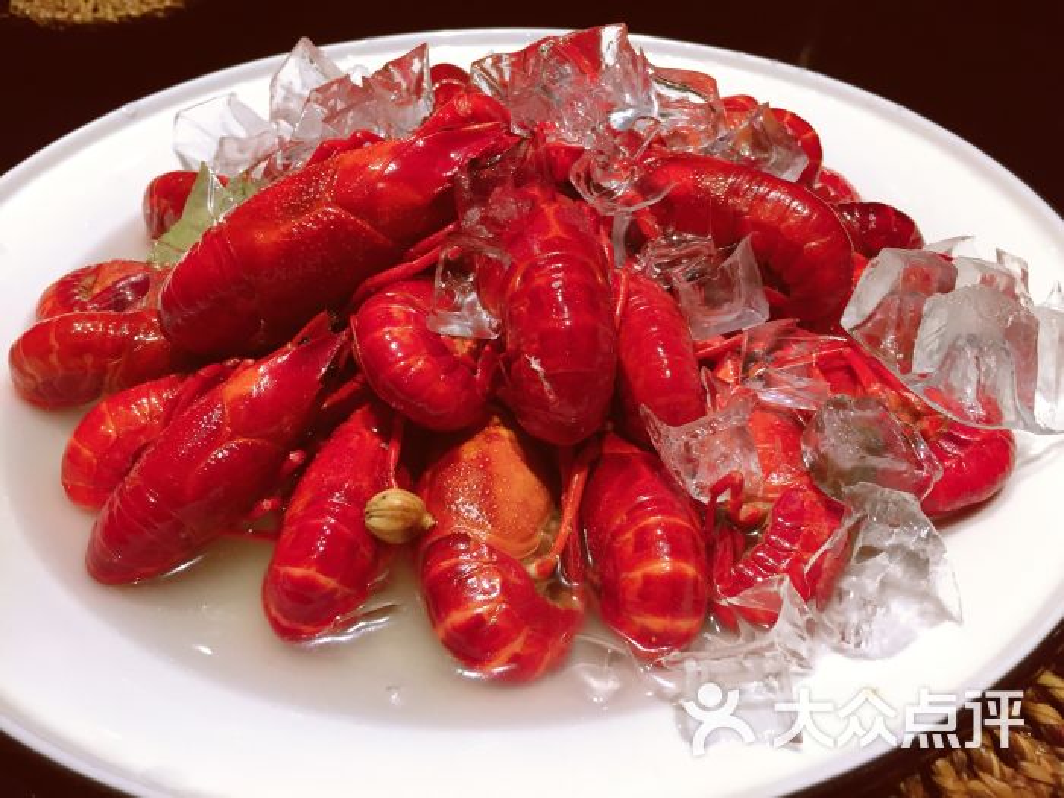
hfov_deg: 61.7
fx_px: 891
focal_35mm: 29
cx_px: 532
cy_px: 399
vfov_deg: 48.2
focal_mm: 4.15
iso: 50
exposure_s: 1/33
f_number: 2.2
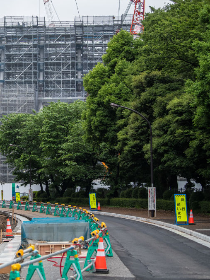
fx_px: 825
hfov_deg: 14.3
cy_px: 139
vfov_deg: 19.3
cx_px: 7
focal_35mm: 102
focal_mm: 70
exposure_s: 1/1250
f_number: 3.2
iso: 800
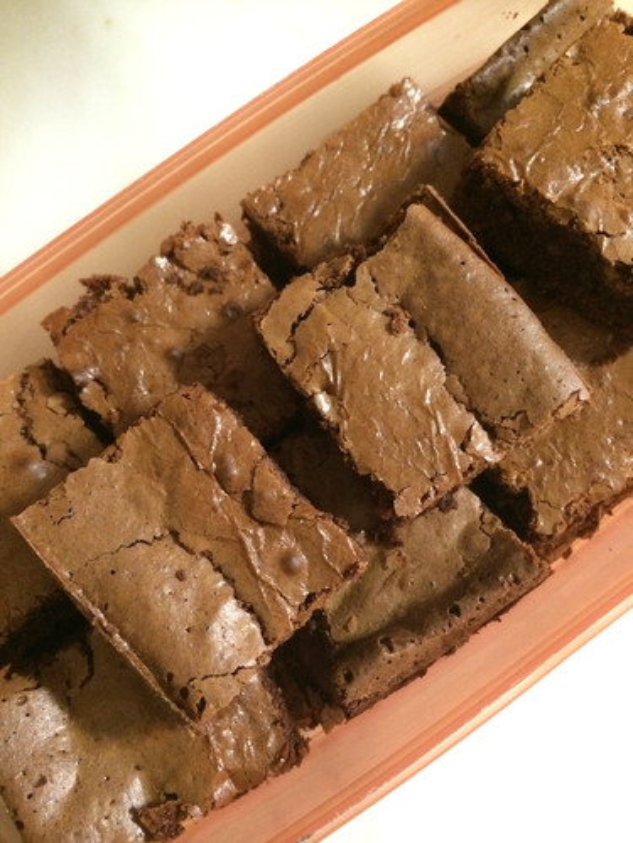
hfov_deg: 46.8
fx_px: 731
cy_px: 422
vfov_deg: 60.0
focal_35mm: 30
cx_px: 316
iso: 500
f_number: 2.2
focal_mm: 4.12
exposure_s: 1/15
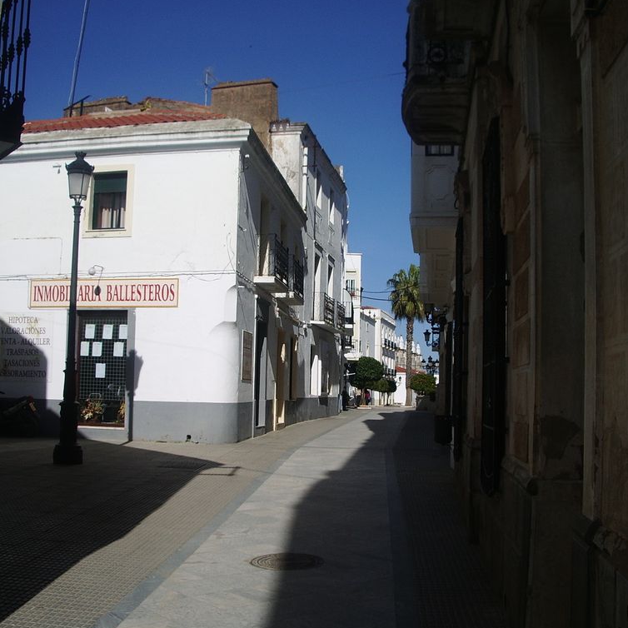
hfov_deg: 40.0
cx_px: 307
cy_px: 314
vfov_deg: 40.0
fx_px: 862
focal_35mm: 42
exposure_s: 1/1000
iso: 50
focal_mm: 5.8
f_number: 4.3
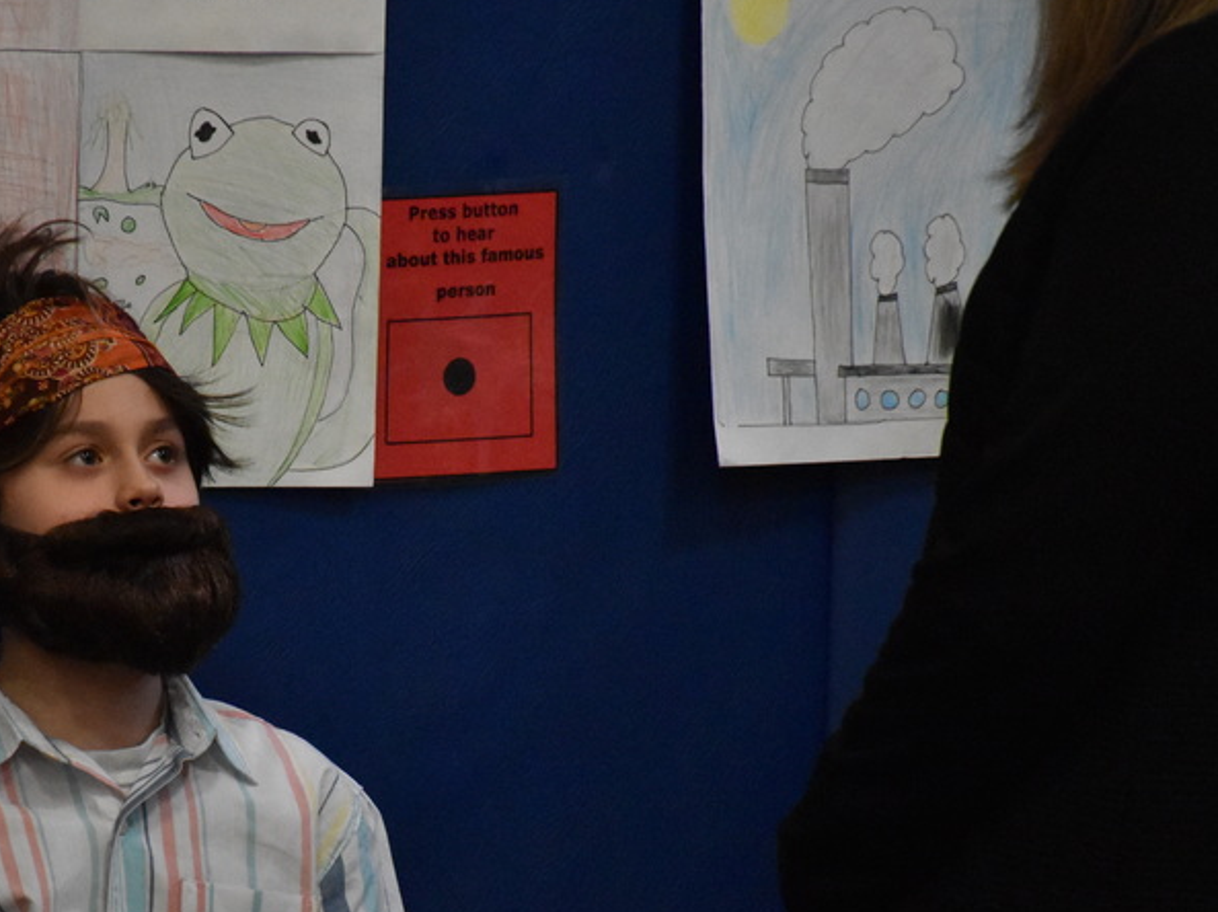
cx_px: 316
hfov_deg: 5.7
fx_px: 12272
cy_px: 638
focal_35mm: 349
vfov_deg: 4.3
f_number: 5.6
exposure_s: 1/320
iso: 6400
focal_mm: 140
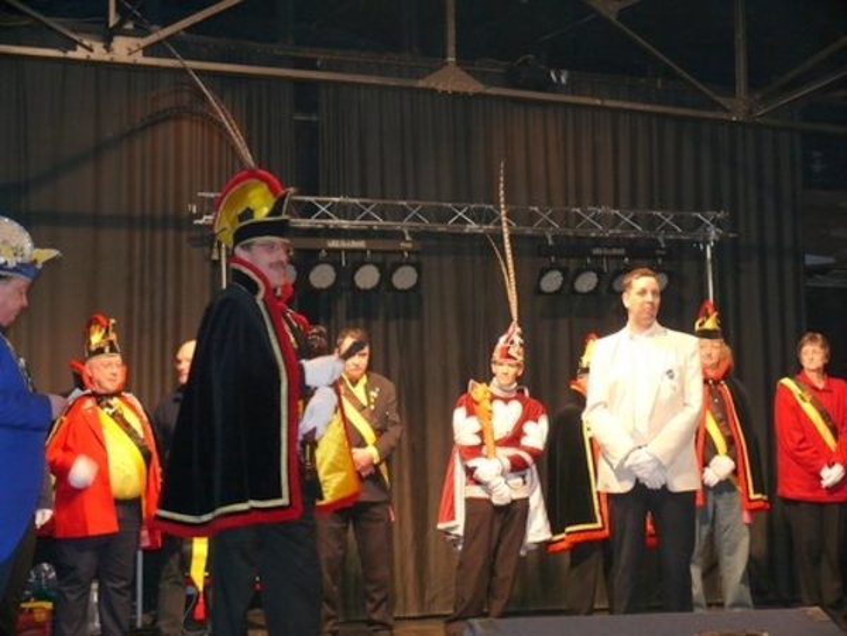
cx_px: 424
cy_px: 318
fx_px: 1811
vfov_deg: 19.9
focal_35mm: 74
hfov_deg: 26.3
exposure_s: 1/30
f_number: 3.2
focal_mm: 15.7
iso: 250
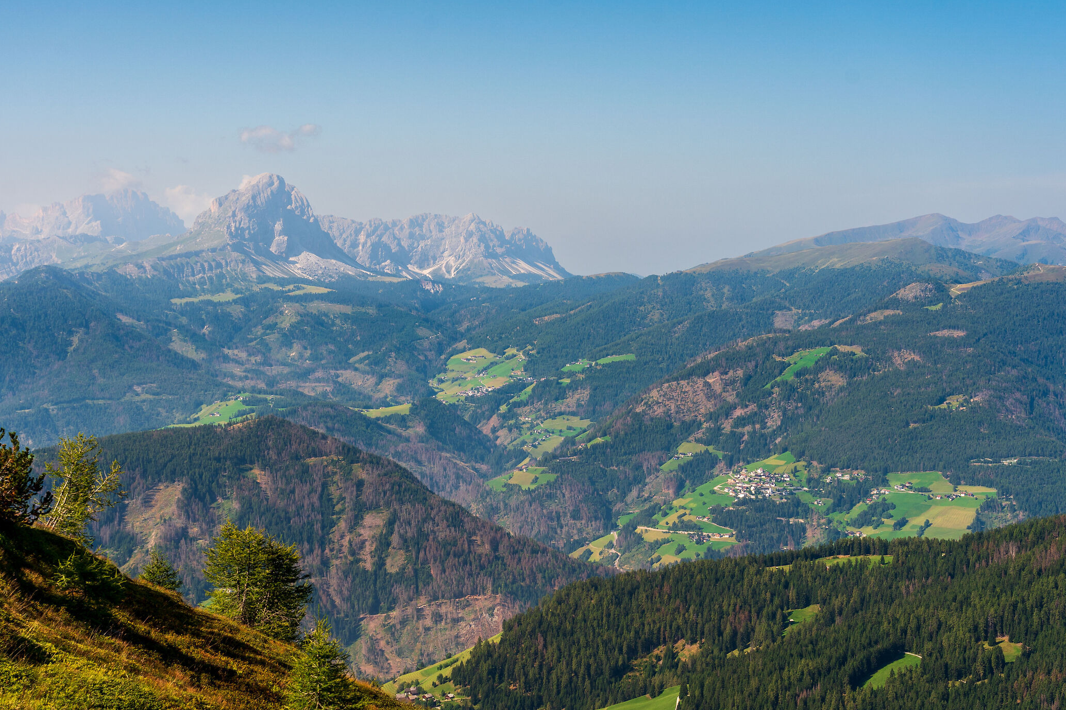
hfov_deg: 34.4
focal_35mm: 58
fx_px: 1717
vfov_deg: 23.4
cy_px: 304
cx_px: 470
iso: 100
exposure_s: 1/320
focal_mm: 50
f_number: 7.1
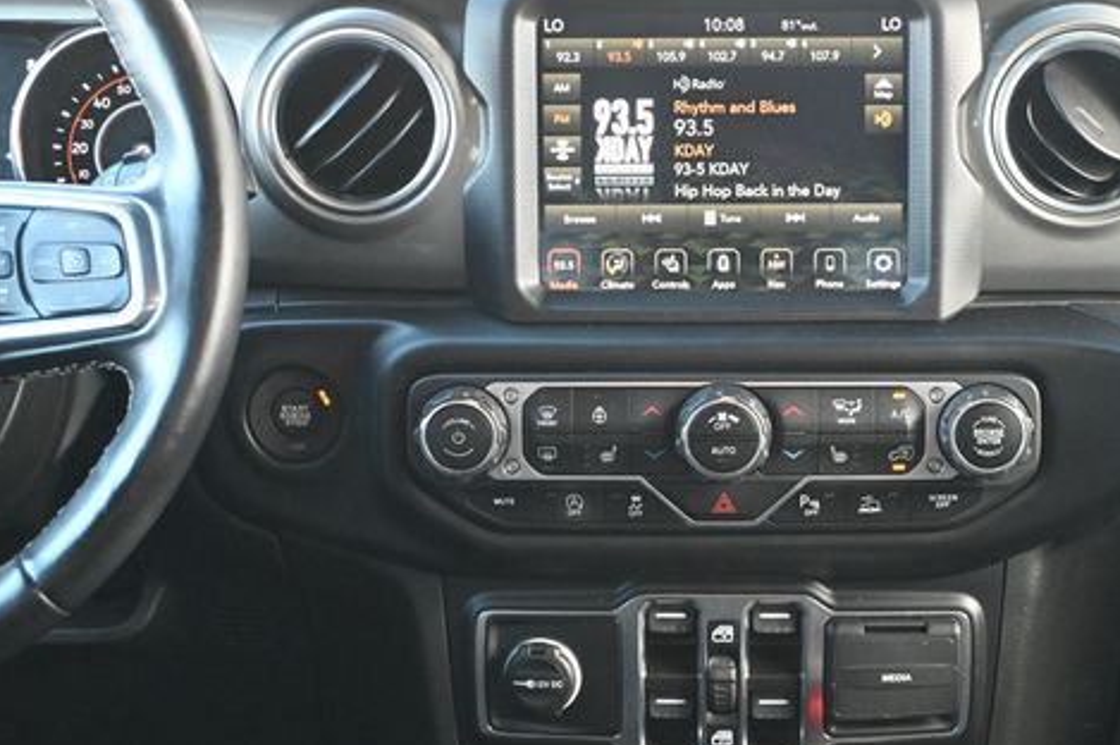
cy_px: 408
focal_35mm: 72
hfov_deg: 28.1
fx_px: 2228
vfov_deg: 19.0
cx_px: 721
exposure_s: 1/100
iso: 3200
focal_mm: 35
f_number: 5.3
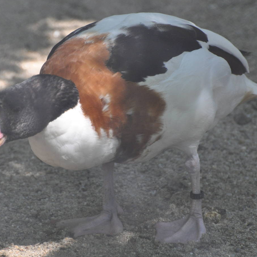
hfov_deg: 3.0
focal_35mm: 580
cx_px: 78
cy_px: 130
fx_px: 4872
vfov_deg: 3.0
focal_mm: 260
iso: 900
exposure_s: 1/500
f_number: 5.6
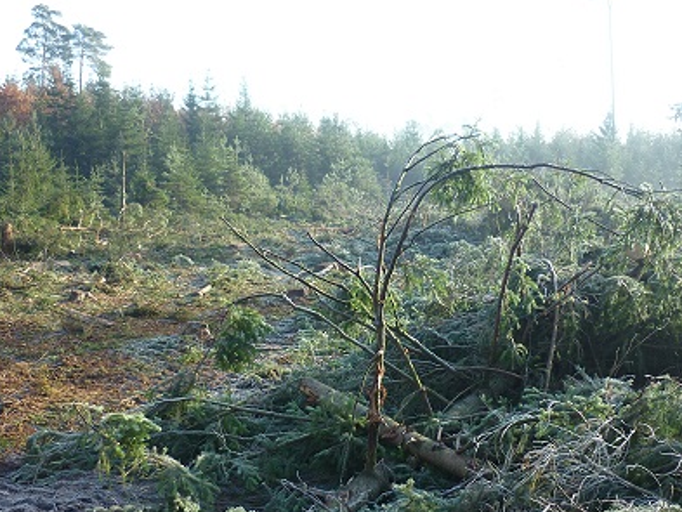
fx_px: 847
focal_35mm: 43
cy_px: 290
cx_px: 321
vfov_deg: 33.6
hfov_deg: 43.8
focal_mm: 5.5
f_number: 2.8
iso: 80
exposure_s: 1/200
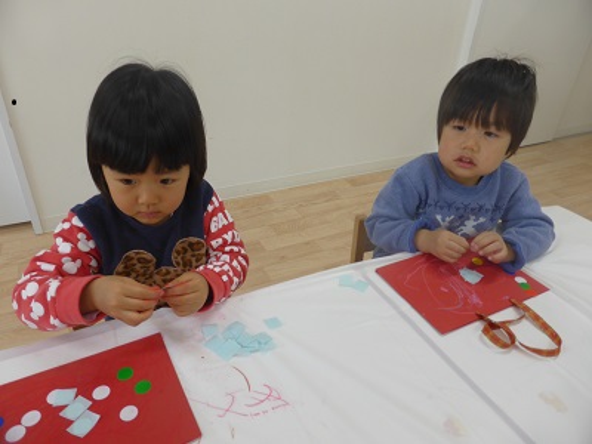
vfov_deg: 56.8
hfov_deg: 71.6
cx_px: 296
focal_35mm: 24
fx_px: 410
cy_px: 222
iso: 100
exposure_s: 1/40
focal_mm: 4.3
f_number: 3.3
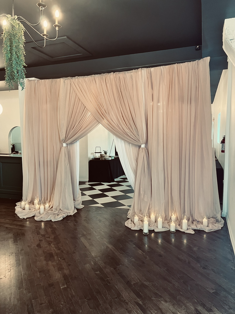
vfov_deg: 67.3
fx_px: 235
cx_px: 118
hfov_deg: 53.1
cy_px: 157
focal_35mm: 26
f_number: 1.5
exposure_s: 1/60
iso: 320
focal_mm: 5.7
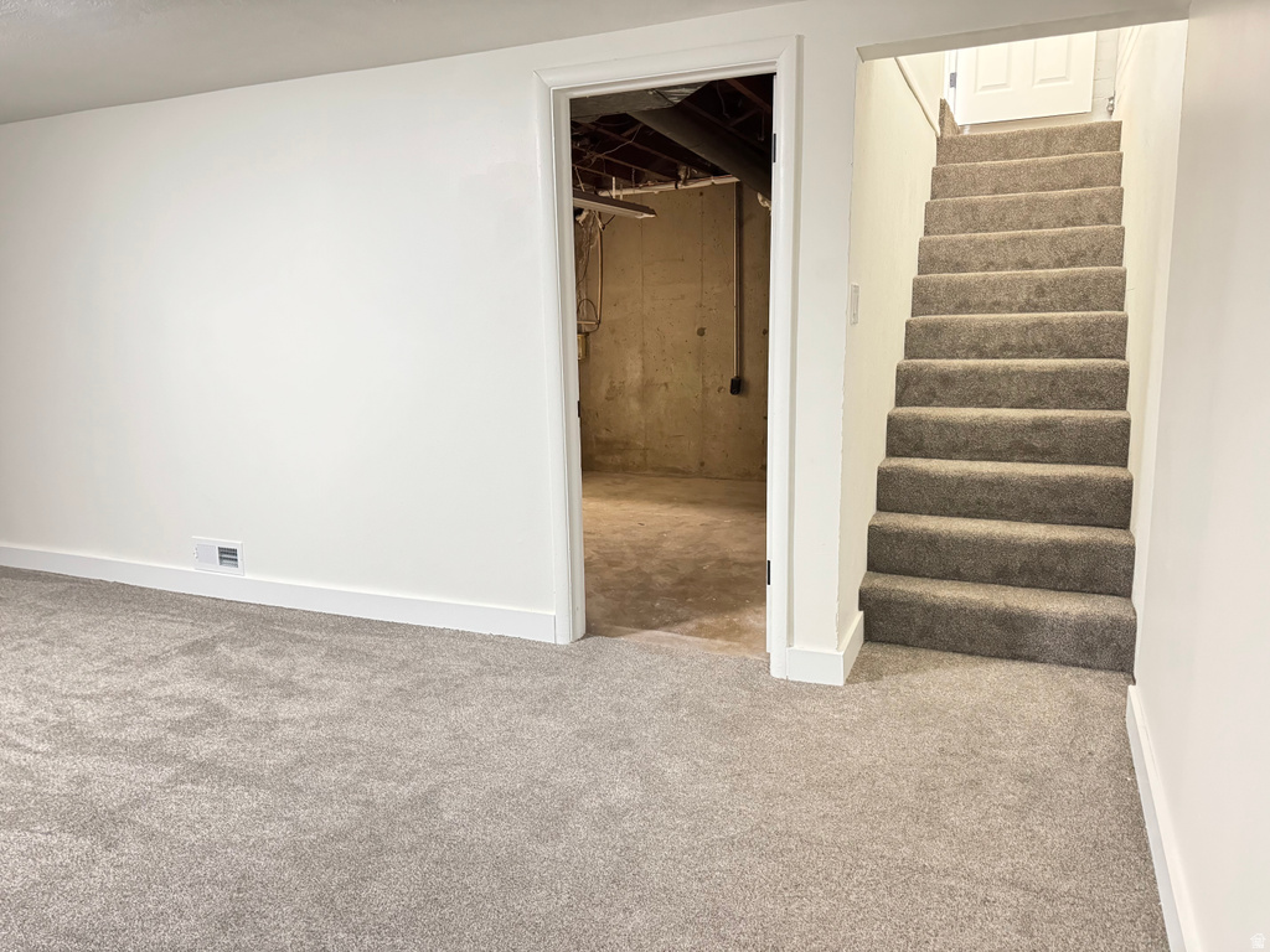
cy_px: 476
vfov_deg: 56.8
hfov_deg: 71.6
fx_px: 881
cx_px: 635
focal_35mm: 24
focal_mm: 6.76
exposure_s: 1/30
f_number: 1.78
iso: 1600
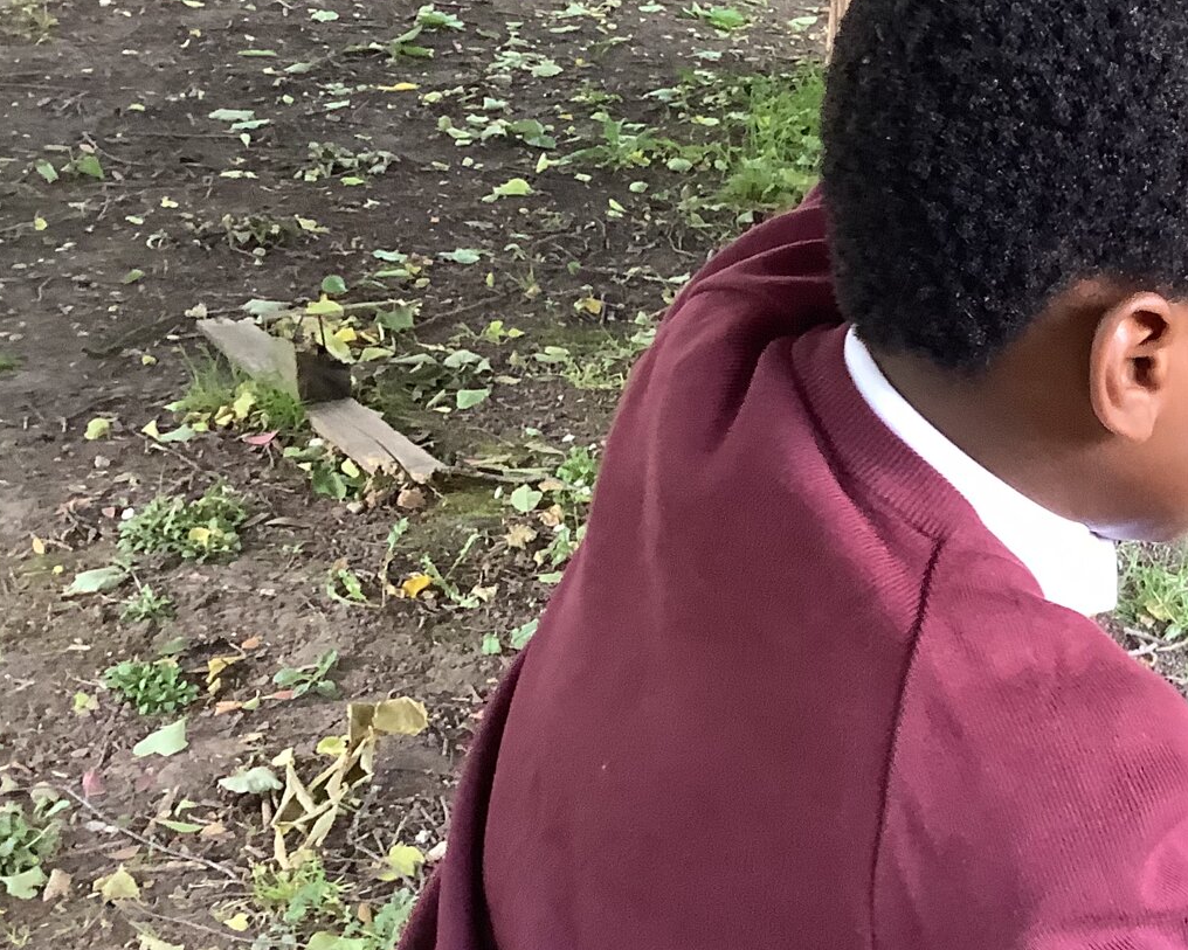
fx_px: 2145
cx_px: 1154
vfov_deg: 25.0
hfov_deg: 29.2
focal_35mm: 61
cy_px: 436
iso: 250
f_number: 2.4
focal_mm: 3.3
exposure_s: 1/50
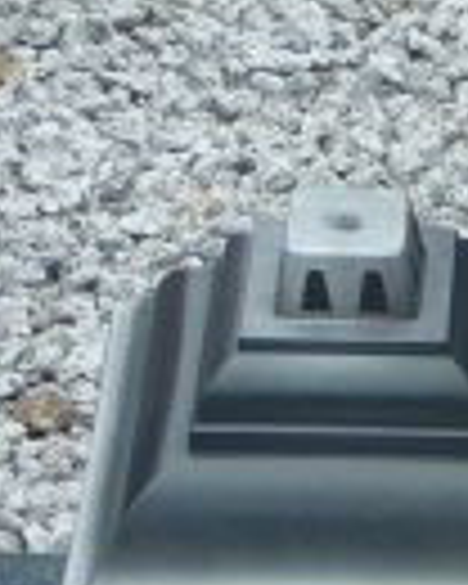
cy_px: 616
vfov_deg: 7.7
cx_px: 1426
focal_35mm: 249
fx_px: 4311
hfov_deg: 5.8
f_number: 3.4
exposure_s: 1/400
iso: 80
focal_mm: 7.8
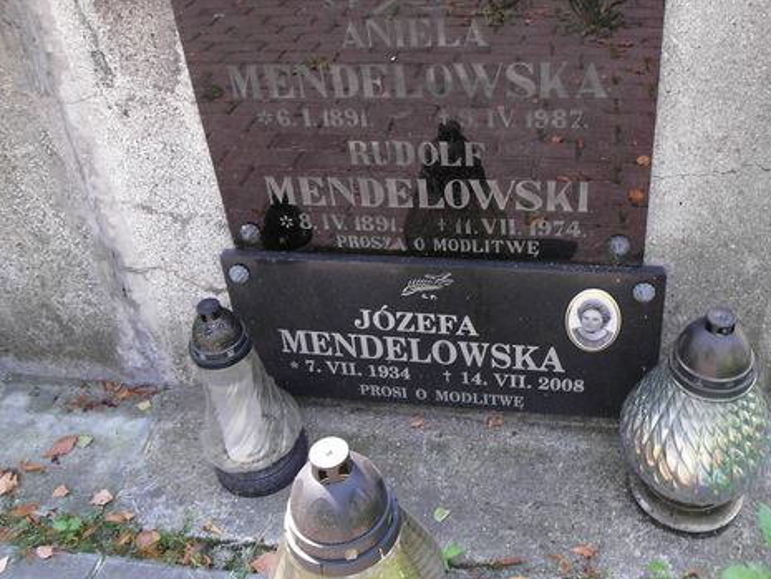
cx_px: 451
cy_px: 209
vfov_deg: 42.6
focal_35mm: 33
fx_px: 735
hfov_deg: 55.0
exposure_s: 1/90
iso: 100
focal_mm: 5.2
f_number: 3.4
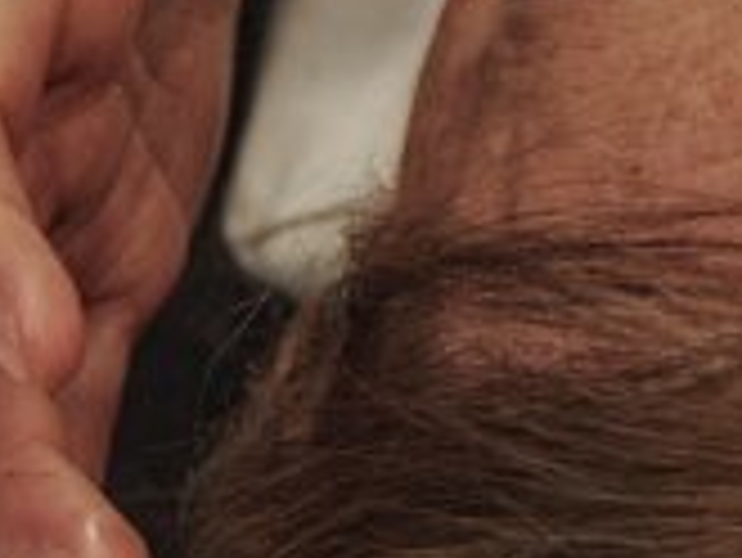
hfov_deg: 10.8
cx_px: 996
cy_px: -106
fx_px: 3840
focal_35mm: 179
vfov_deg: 8.2
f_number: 11
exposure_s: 1/60
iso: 800
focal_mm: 56
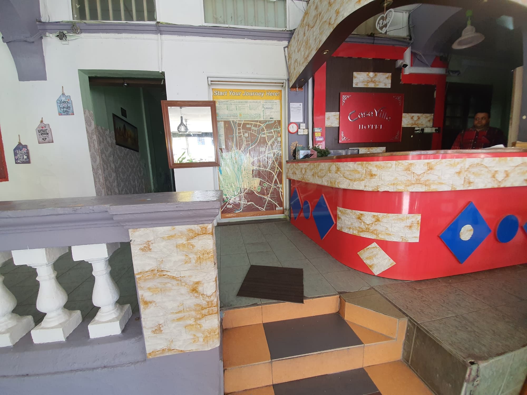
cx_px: 264
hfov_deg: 106.2
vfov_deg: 89.9
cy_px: 198
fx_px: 198
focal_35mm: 13
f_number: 2.2
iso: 80
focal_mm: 1.8
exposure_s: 1/50
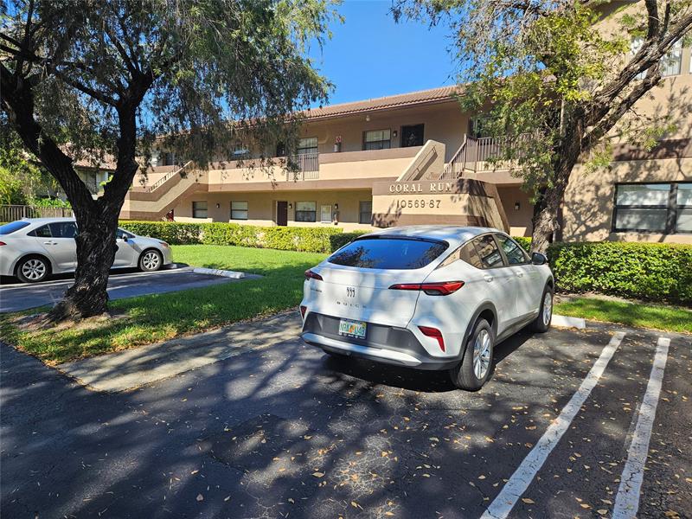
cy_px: 260
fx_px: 460
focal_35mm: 23
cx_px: 346
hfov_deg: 73.9
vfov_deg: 58.9
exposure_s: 1/1235
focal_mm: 5.4
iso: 40
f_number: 1.8
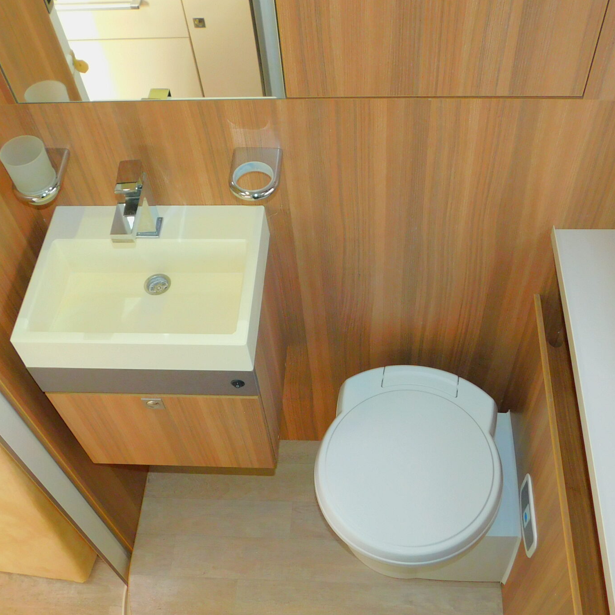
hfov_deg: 43.8
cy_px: 321
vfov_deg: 43.8
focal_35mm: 38
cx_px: 328
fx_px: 764
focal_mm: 4
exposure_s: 1/30
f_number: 3
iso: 200
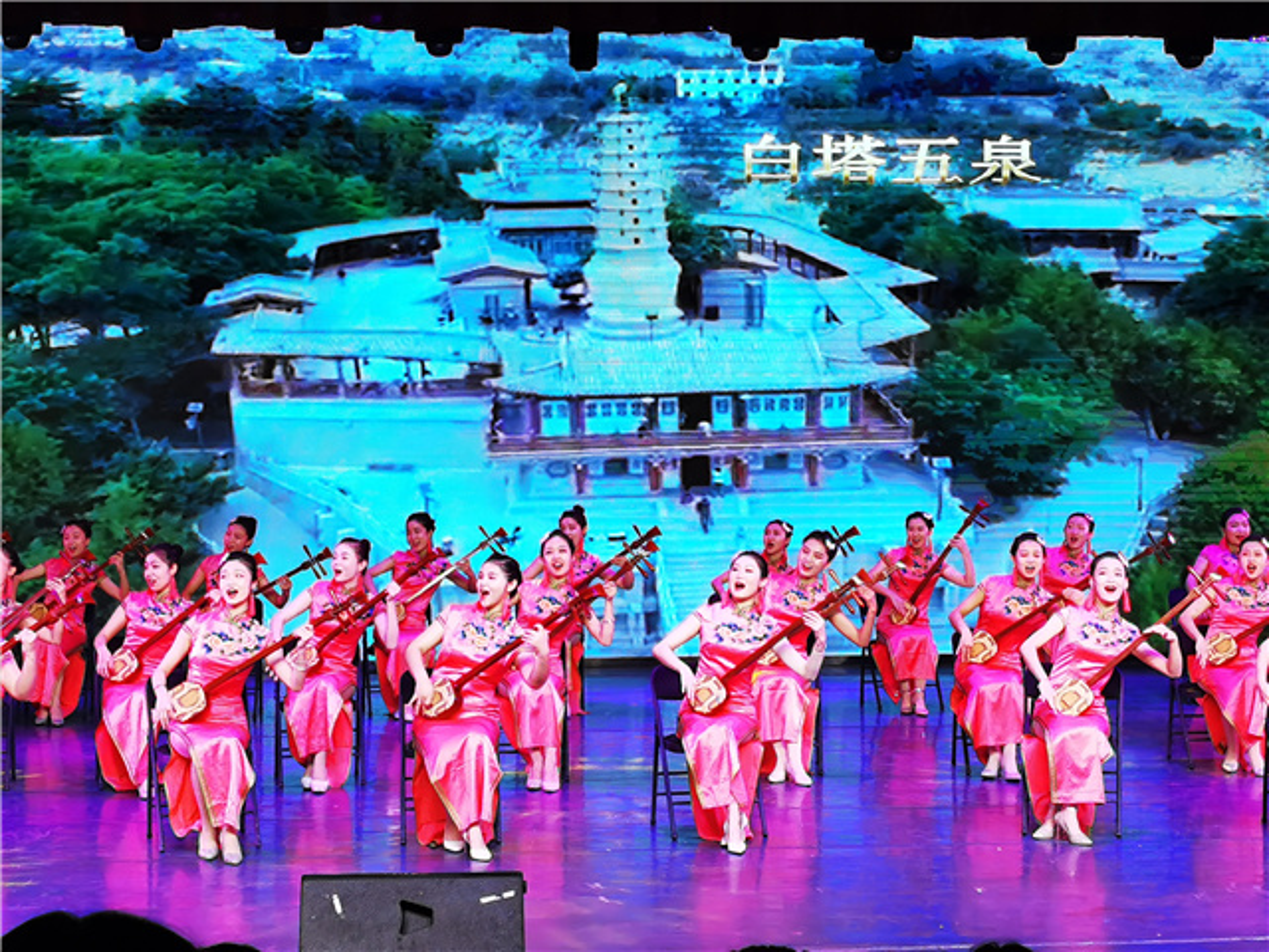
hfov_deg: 26.0
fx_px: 2749
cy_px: 476
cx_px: 634
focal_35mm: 75
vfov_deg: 19.6
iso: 100
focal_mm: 5.56
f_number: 1.6
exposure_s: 1/120
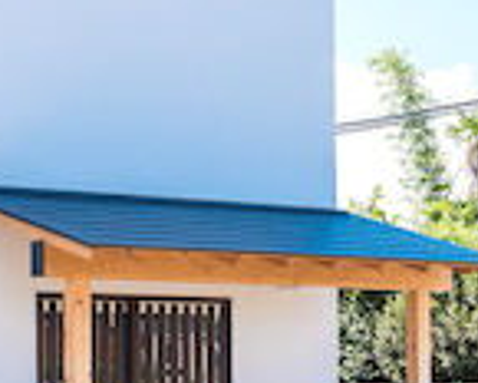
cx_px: -30
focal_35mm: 140
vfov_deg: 11.0
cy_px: 94
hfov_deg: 13.5
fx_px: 1981
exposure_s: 1/160
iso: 100
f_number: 9
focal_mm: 31
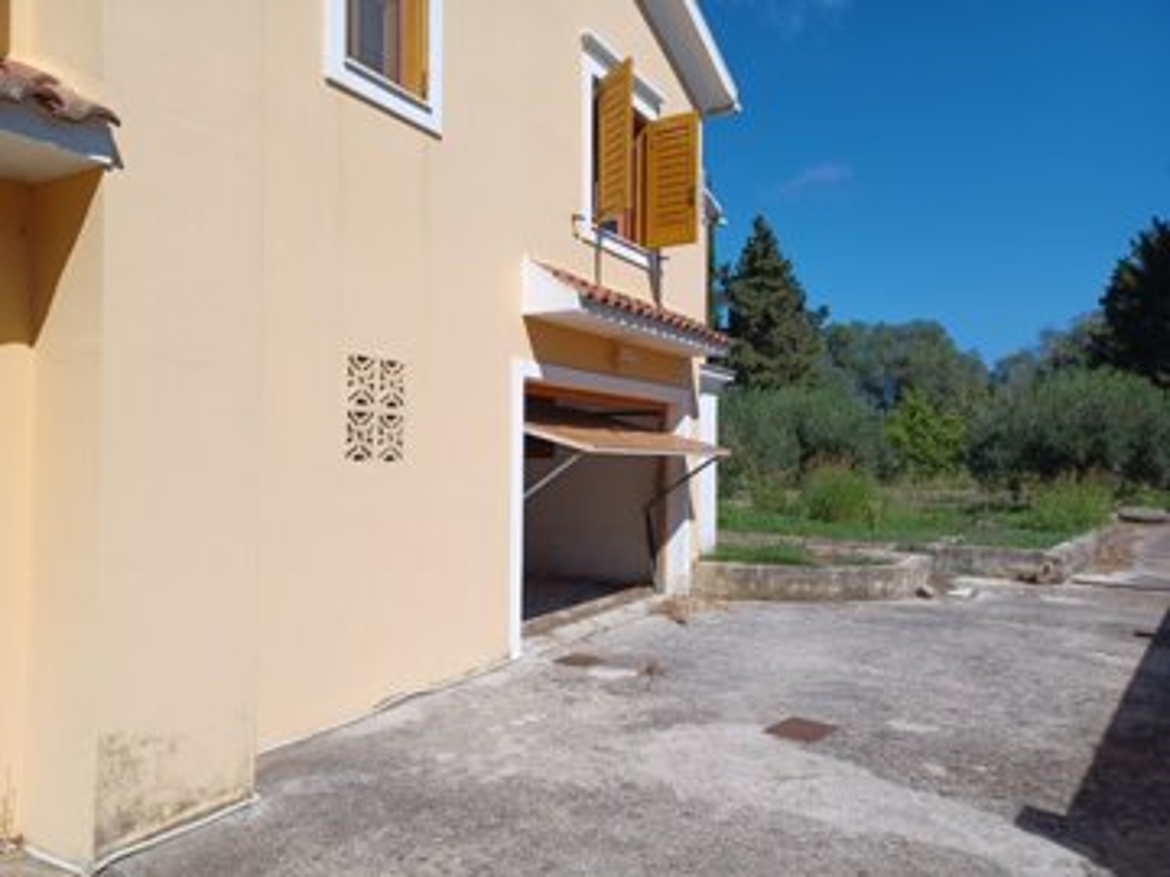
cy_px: 438
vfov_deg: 54.9
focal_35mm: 25
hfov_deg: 69.4
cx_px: 585
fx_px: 845
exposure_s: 1/729
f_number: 1.8
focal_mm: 4.6
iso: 32
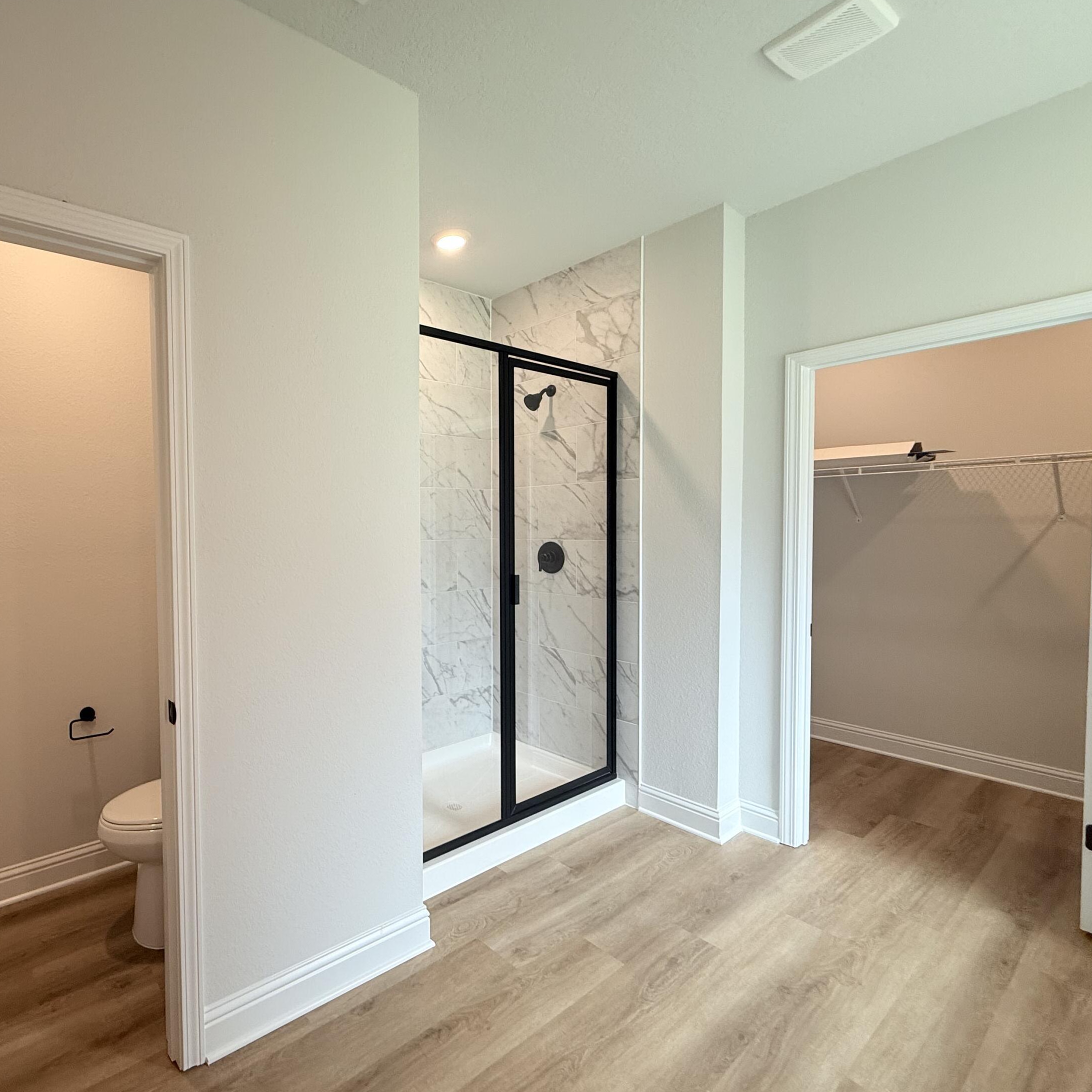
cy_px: 548
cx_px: 360
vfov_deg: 84.0
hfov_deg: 81.0
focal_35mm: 17
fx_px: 607
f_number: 2.2
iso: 125
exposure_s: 1/120
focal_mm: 2.22
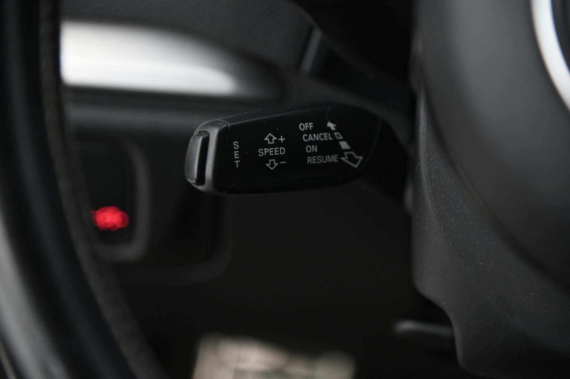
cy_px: 190
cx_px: 285
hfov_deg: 19.5
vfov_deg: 13.0
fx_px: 1661
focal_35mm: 105
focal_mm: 105
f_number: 4
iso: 2000
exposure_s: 1/10
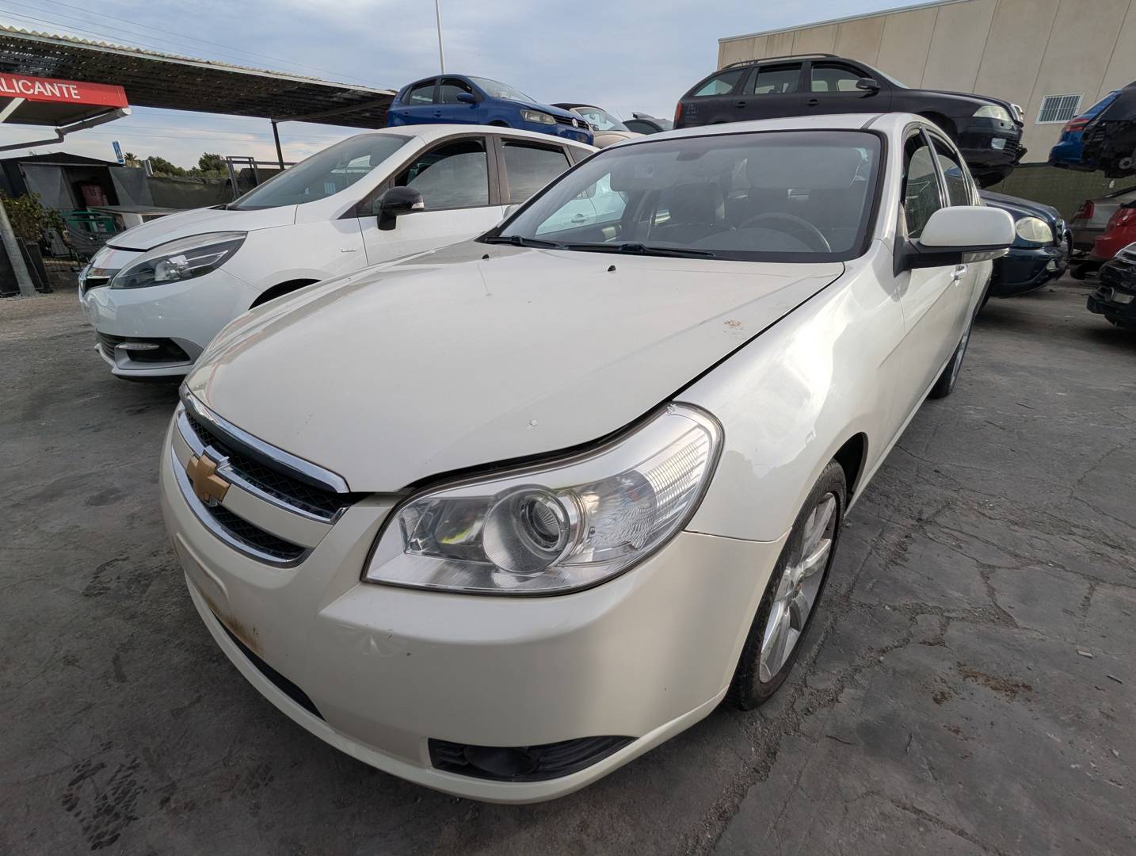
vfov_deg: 78.3
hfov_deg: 94.4
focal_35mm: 16
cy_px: 428
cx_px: 568
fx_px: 526
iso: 49
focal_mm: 2.35
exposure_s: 1/968
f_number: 2.2
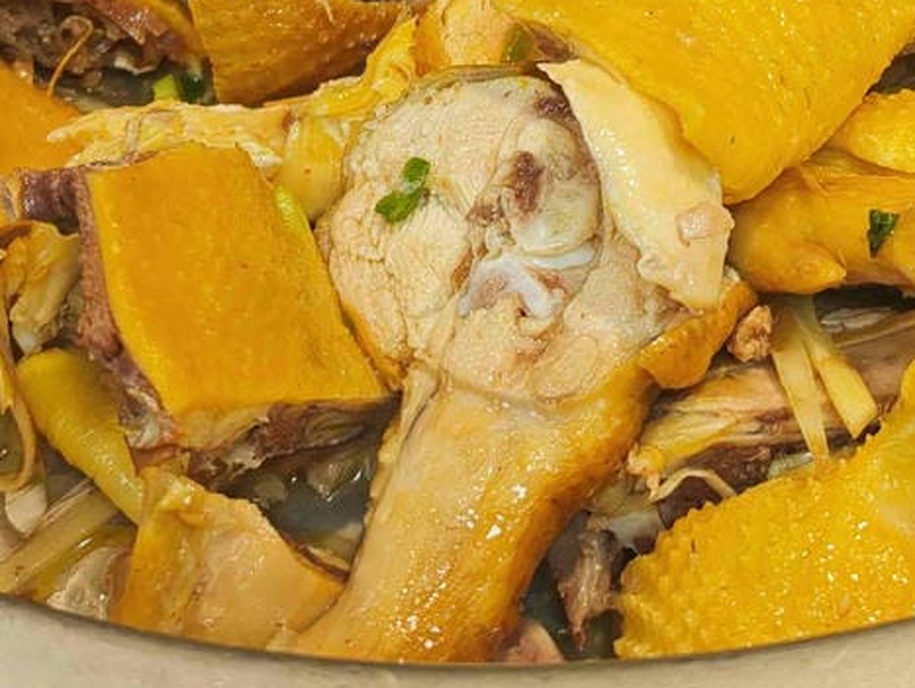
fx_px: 2513
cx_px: 564
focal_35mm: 95
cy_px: -143
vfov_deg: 15.0
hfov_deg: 20.6
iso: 209
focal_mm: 8.72
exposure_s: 1/120
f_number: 2
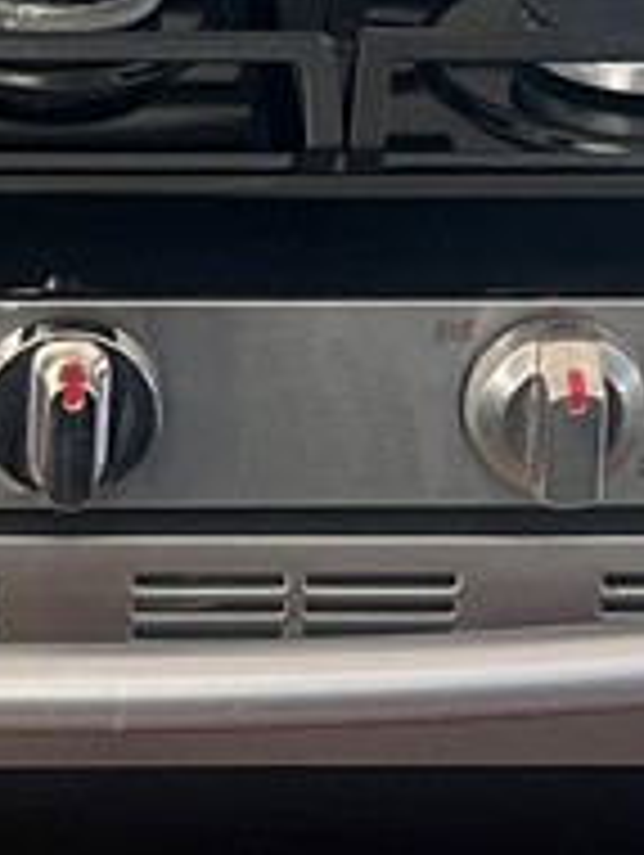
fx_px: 3465
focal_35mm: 140
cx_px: 126
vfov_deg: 14.1
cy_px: 392
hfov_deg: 10.6
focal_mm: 5.7
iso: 400
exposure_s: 1/60
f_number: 1.5
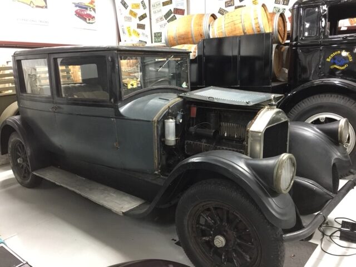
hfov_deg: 61.7
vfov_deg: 48.2
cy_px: 134
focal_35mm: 29
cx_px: 178
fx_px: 298
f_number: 2.2
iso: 125
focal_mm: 4.15
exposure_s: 1/10
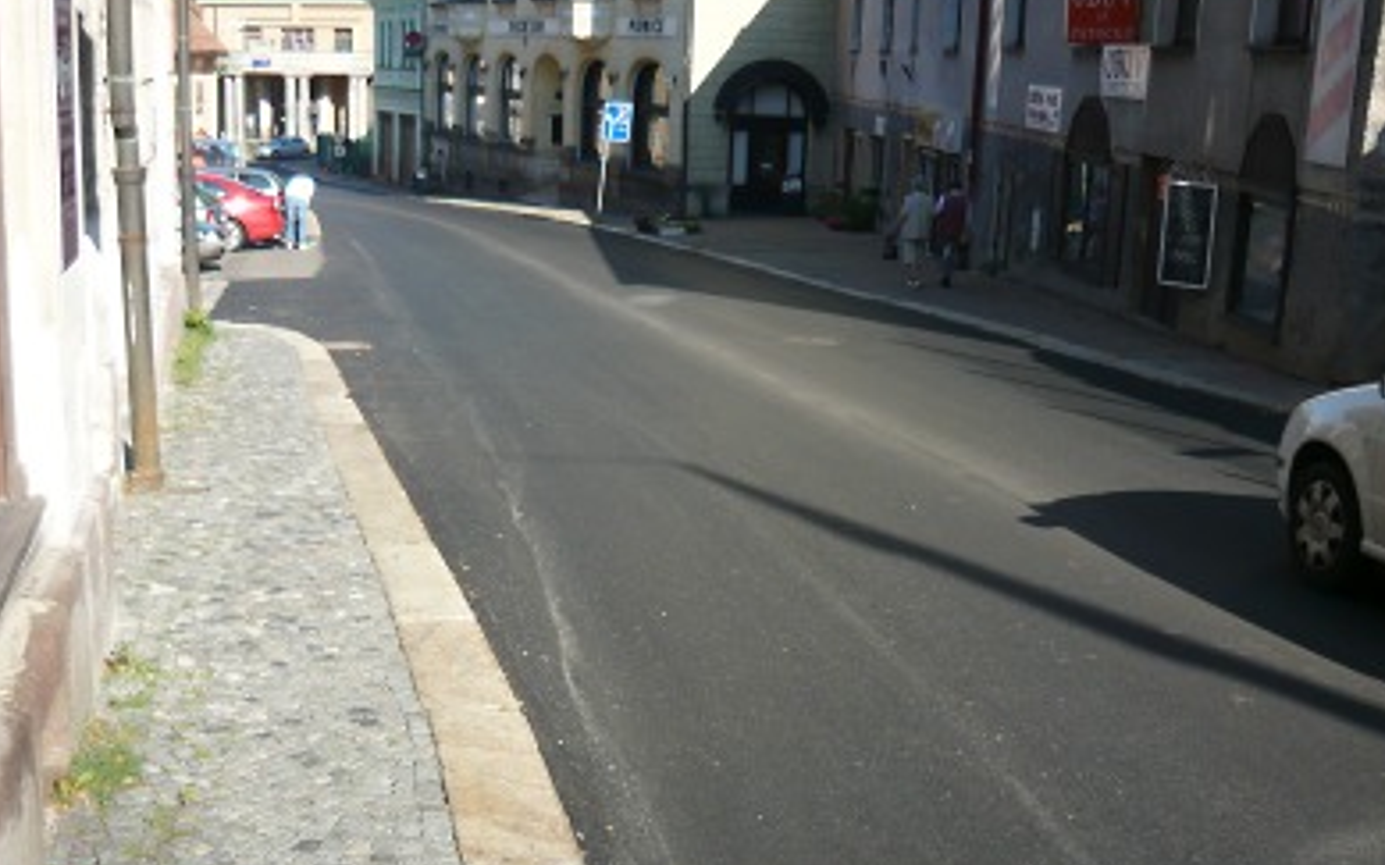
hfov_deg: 54.0
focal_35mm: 36
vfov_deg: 35.3
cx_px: 698
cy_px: 424
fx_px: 1359
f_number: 2.8
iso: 100
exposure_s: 1/800
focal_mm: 5.5
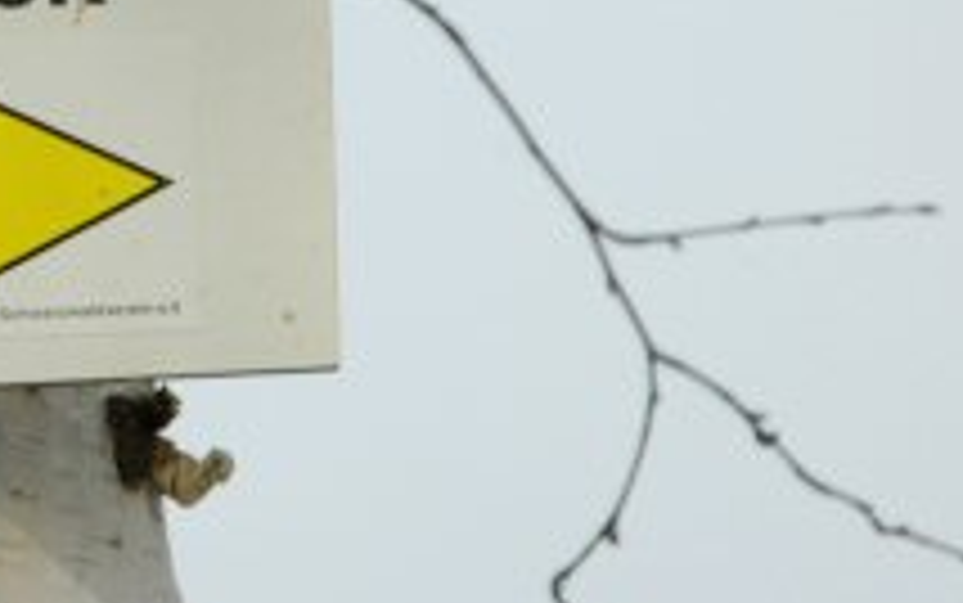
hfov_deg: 4.3
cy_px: -90
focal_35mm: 482
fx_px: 12662
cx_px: -90
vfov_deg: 2.7
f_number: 10
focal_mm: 135
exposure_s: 1/160
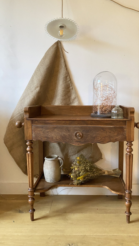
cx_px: 80
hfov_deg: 40.1
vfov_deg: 66.1
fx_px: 190
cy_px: 122
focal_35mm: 29
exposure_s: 1/25
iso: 640
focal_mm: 4.25
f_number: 1.8
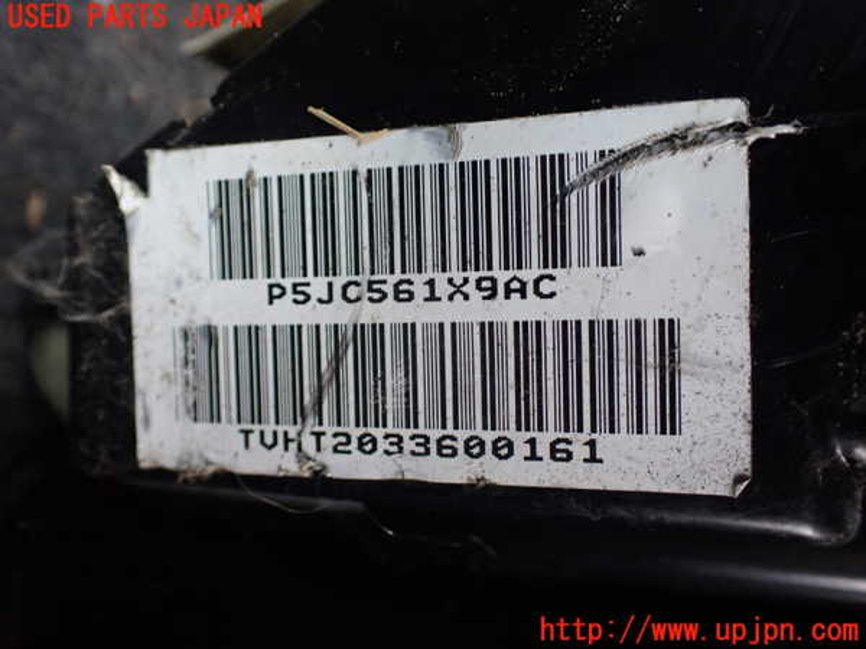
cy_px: 324
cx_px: 433
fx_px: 751
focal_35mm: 30
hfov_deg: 60.0
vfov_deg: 46.8
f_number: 2.3
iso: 250
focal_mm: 5.4
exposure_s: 1/125
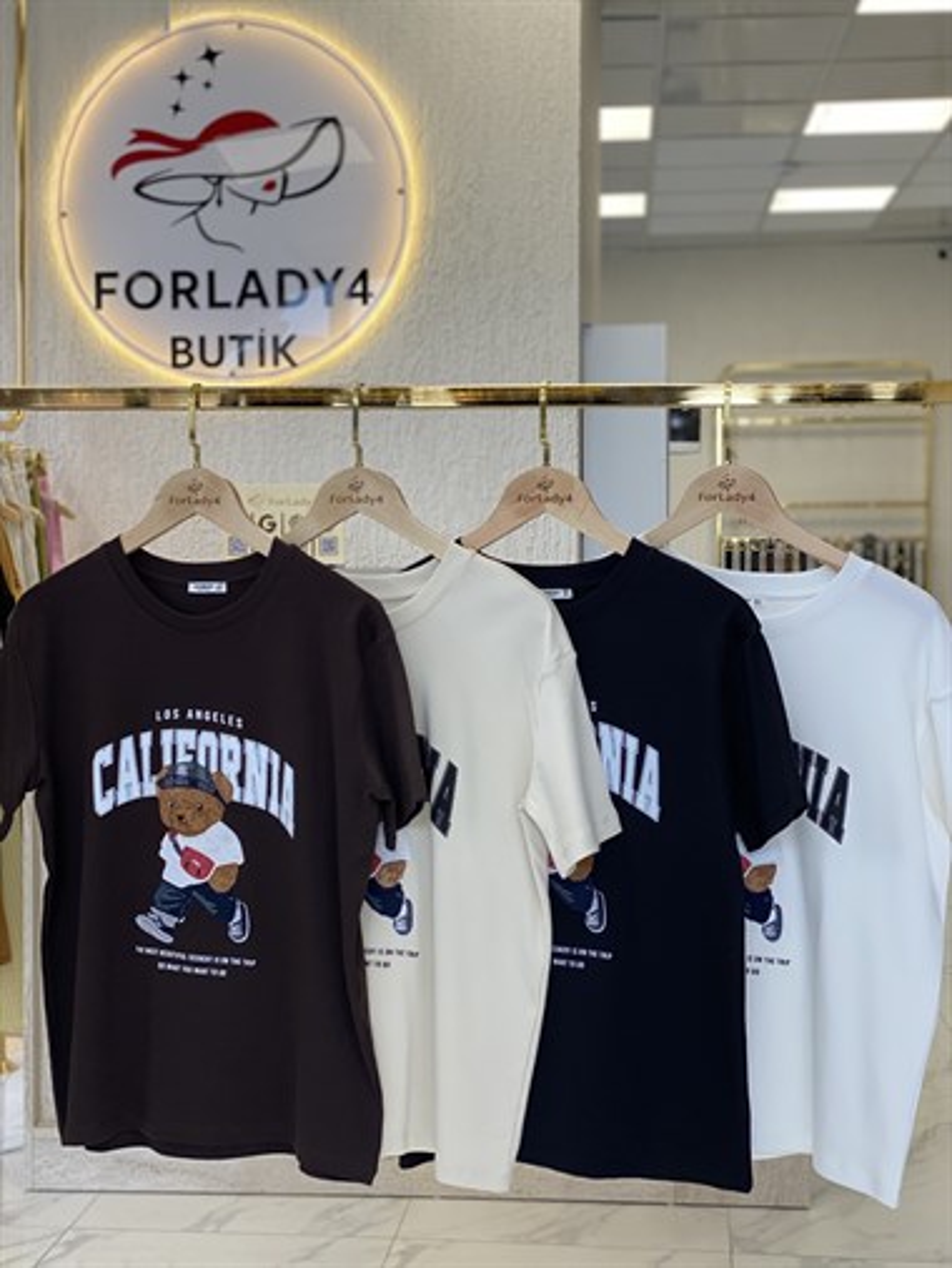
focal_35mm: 52
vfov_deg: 36.8
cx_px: 476
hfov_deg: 28.1
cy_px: 634
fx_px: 1905
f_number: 2
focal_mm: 6
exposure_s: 1/122
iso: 64
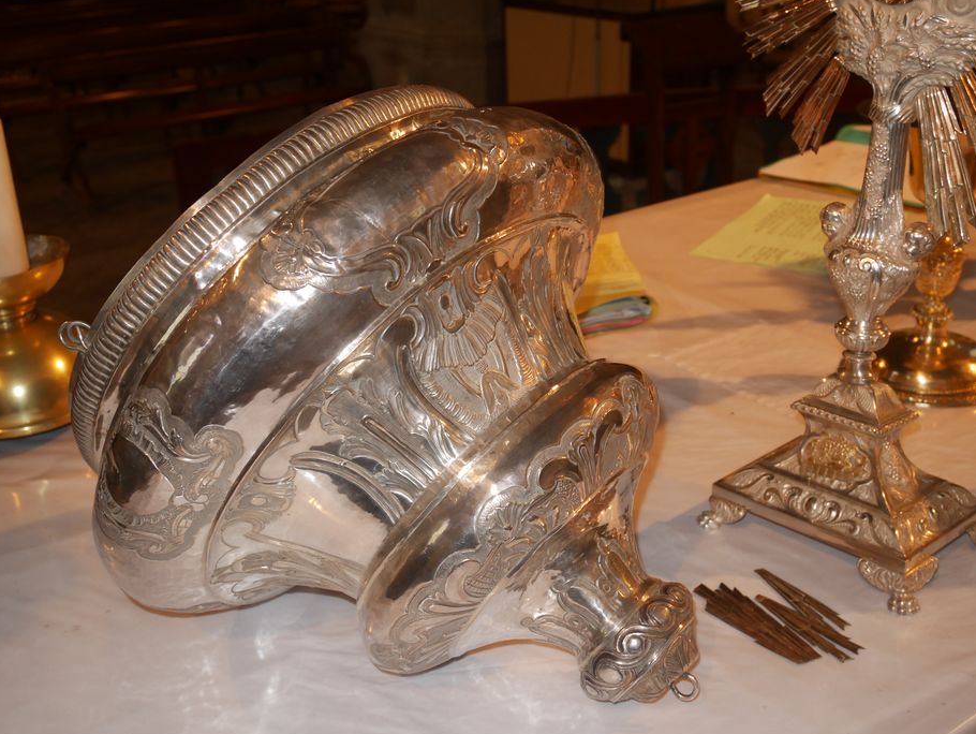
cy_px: 370
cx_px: 478
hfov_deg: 43.8
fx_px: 1213
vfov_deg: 33.6
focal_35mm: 43
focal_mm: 21
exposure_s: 1/50
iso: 800
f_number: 4.7
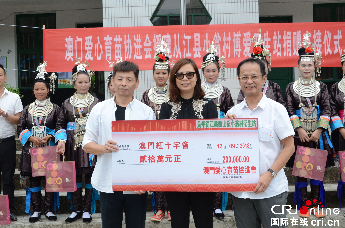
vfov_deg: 25.6
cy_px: 114
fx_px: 502
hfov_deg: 37.9
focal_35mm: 52
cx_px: 172
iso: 1000
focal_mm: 35
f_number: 10
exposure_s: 1/400
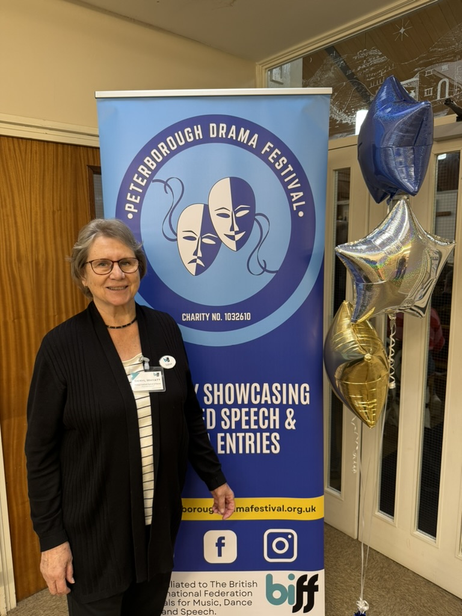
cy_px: 308
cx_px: 231
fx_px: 427
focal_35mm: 24
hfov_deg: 56.8
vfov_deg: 71.6
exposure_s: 1/50
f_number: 1.78
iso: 125
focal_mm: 6.76
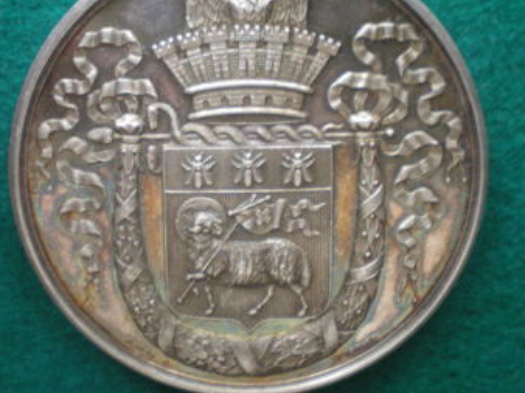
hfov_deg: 35.4
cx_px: 207
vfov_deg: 27.0
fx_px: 818
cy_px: 162
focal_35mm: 54
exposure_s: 1/10
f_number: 3.1
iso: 400
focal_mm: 6.3
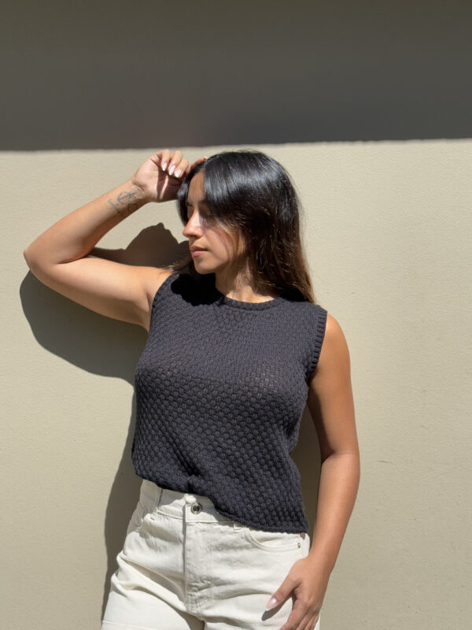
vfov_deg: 39.7
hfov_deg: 30.3
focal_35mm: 48
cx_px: 236
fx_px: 873
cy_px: 315
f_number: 1.78
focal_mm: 6.76
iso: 64
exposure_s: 1/2865
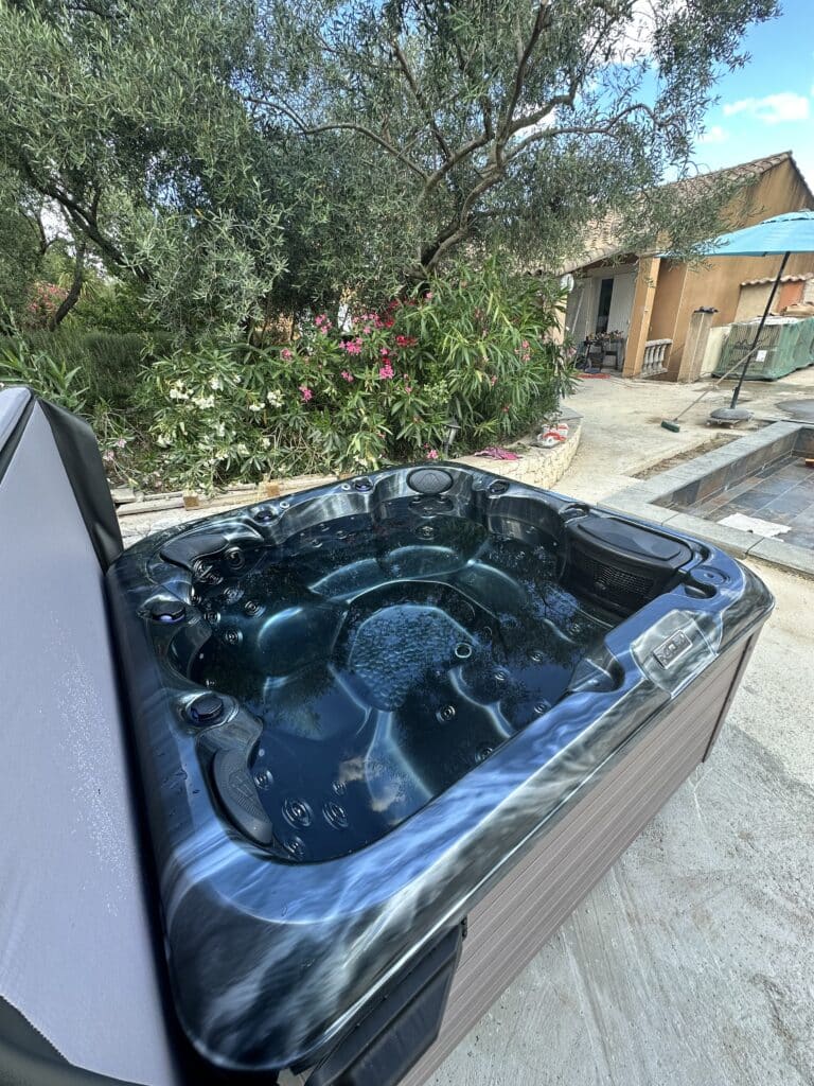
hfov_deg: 85.7
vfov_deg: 102.1
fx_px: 439
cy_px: 543
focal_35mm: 14
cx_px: 407
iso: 40
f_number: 2.2
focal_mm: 2.22
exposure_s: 1/109
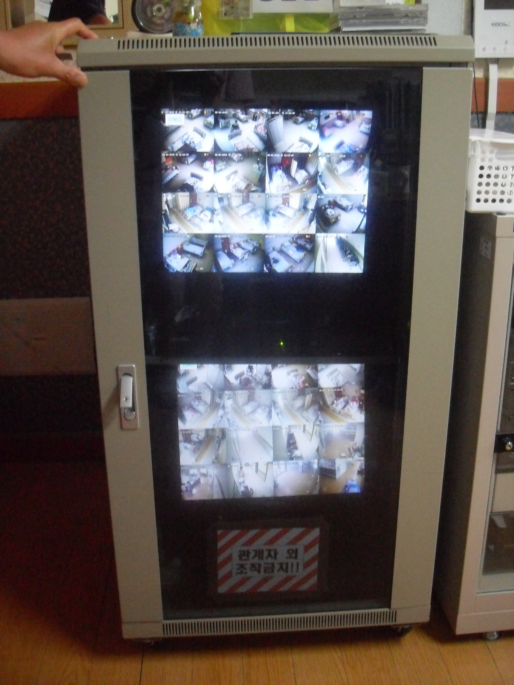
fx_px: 733
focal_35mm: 37
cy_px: 342
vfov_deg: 50.1
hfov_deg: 38.7
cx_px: 257
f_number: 2.8
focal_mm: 6.3
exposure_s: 1/20
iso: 400
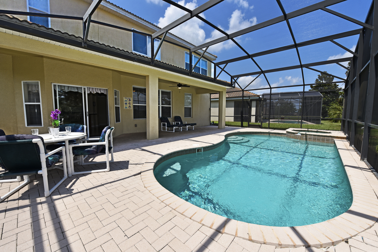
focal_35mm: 14
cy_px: 126
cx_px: 189
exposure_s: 1/200
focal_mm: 14
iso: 100
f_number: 11
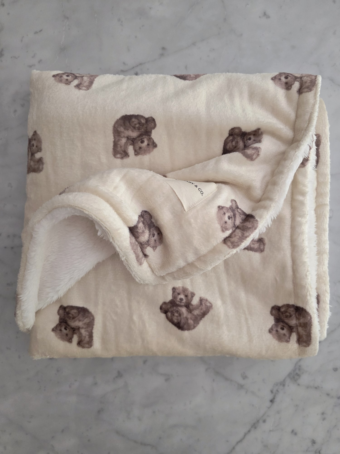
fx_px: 301
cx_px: 170
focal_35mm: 23
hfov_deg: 58.9
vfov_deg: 73.9
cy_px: 227
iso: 500
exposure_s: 1/120
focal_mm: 6.3
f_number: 1.7
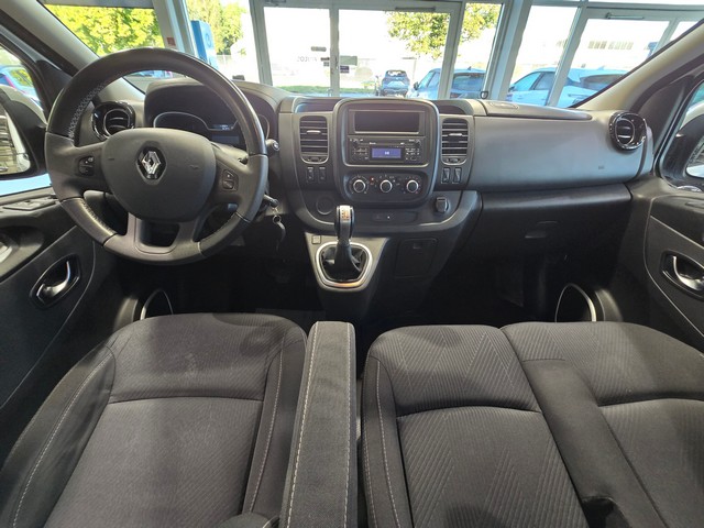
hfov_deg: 106.2
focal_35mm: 13
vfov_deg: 89.9
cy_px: 264
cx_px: 352
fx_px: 264
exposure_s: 1/50
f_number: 2.2
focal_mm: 2.2
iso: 320
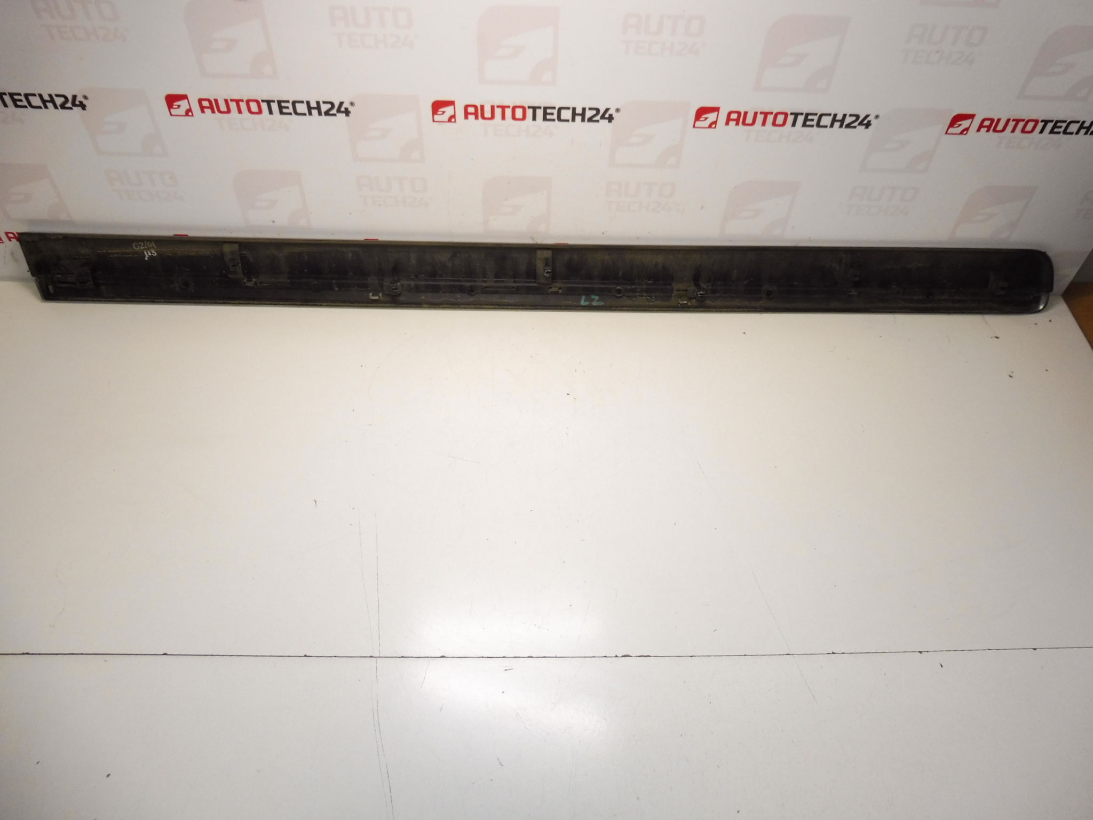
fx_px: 758
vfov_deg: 56.8
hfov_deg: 71.6
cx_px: 546
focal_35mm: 24
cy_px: 410
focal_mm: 4.3
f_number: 3.5
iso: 200
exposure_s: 1/100
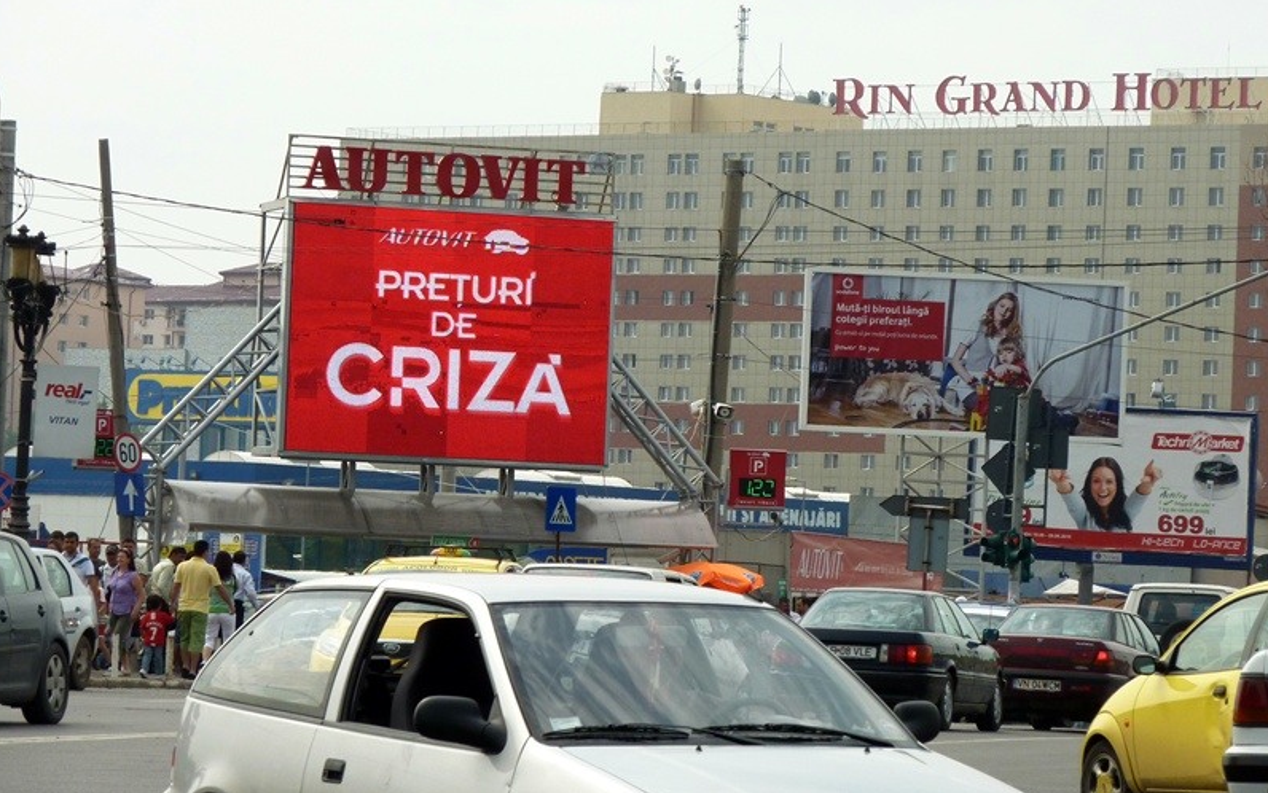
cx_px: 632
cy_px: 411
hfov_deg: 11.6
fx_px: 6222
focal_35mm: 180
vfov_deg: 7.3
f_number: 5.6
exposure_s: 1/640
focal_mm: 27.8
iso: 200
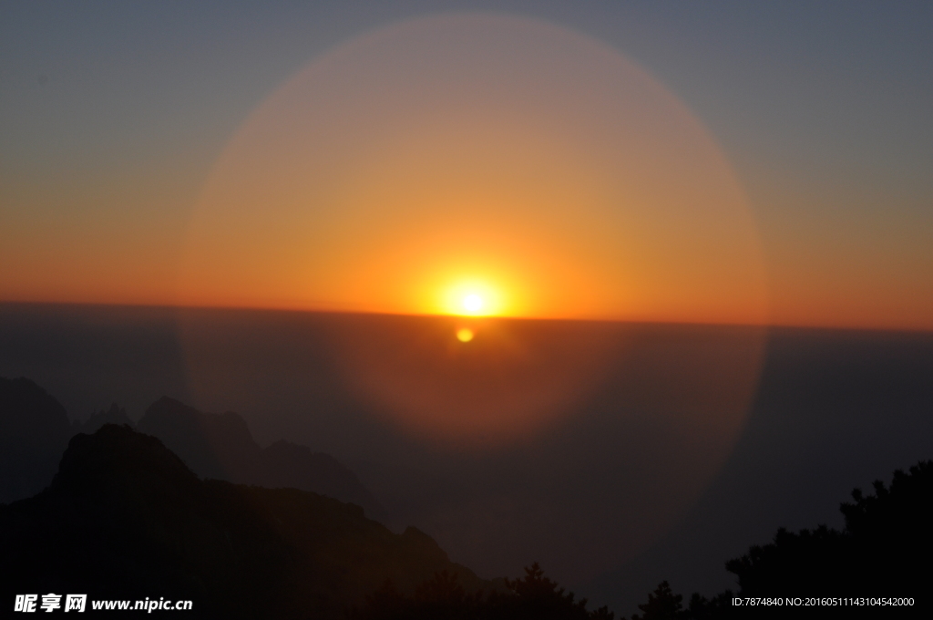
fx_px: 1631
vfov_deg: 21.5
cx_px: 466
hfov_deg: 31.9
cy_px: 310
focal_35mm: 63
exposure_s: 1/500
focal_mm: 42
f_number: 11
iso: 200
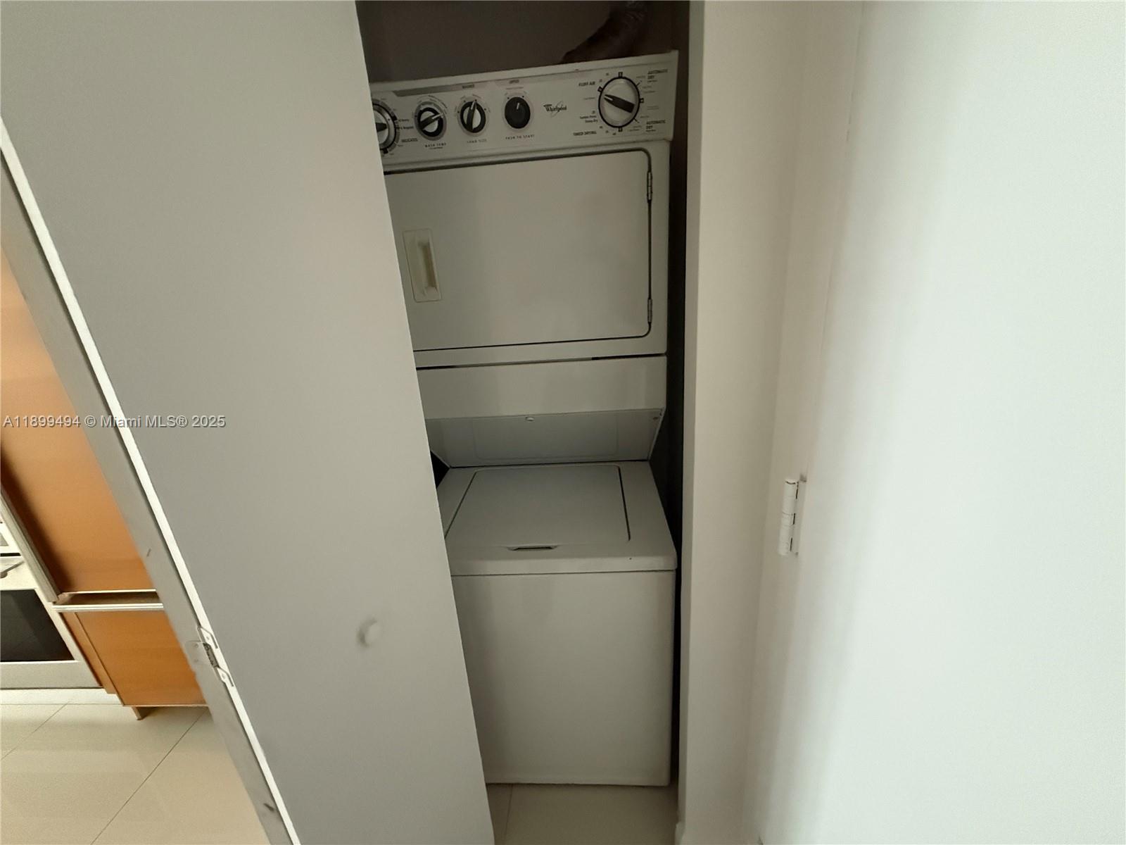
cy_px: 422
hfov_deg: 102.1
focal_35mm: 14
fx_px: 455
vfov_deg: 85.7
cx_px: 563
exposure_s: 1/60
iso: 1250
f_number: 2.2
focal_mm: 2.22
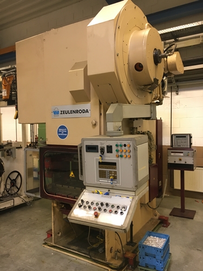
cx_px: 102
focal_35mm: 29
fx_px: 227
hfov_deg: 48.2
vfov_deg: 61.7
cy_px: 136
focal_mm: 4.15
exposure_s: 1/33
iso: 125
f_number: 2.2
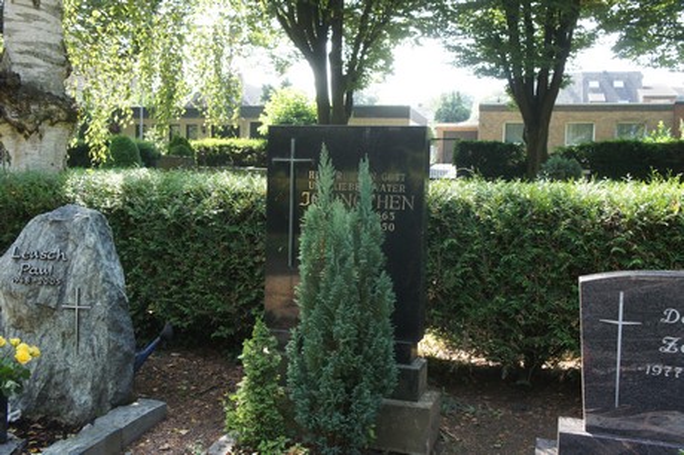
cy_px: 228
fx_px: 683
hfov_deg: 53.2
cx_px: 342
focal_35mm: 36
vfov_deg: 36.8
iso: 640
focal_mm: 24
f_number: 5.6
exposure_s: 1/250
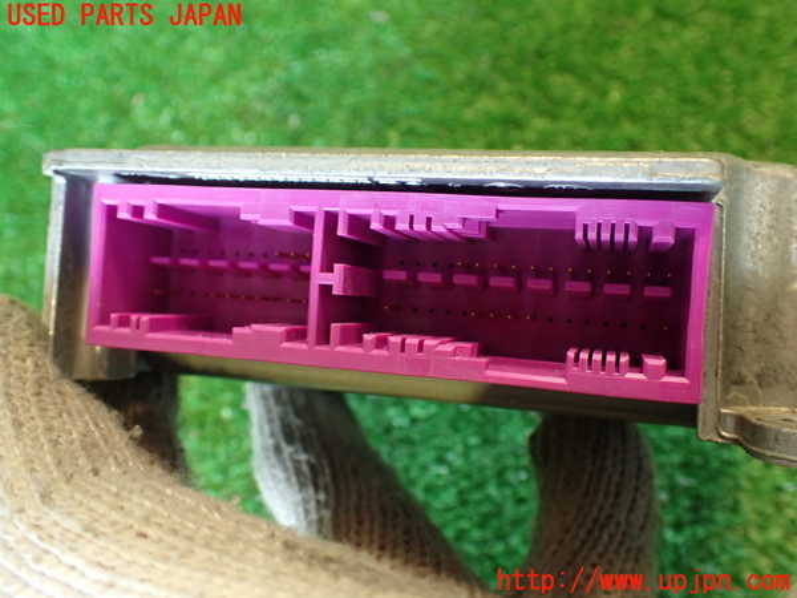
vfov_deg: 44.2
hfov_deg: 56.8
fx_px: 737
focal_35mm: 32
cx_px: 398
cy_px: 299
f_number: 2.4
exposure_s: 1/30
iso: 400
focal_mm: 5.79
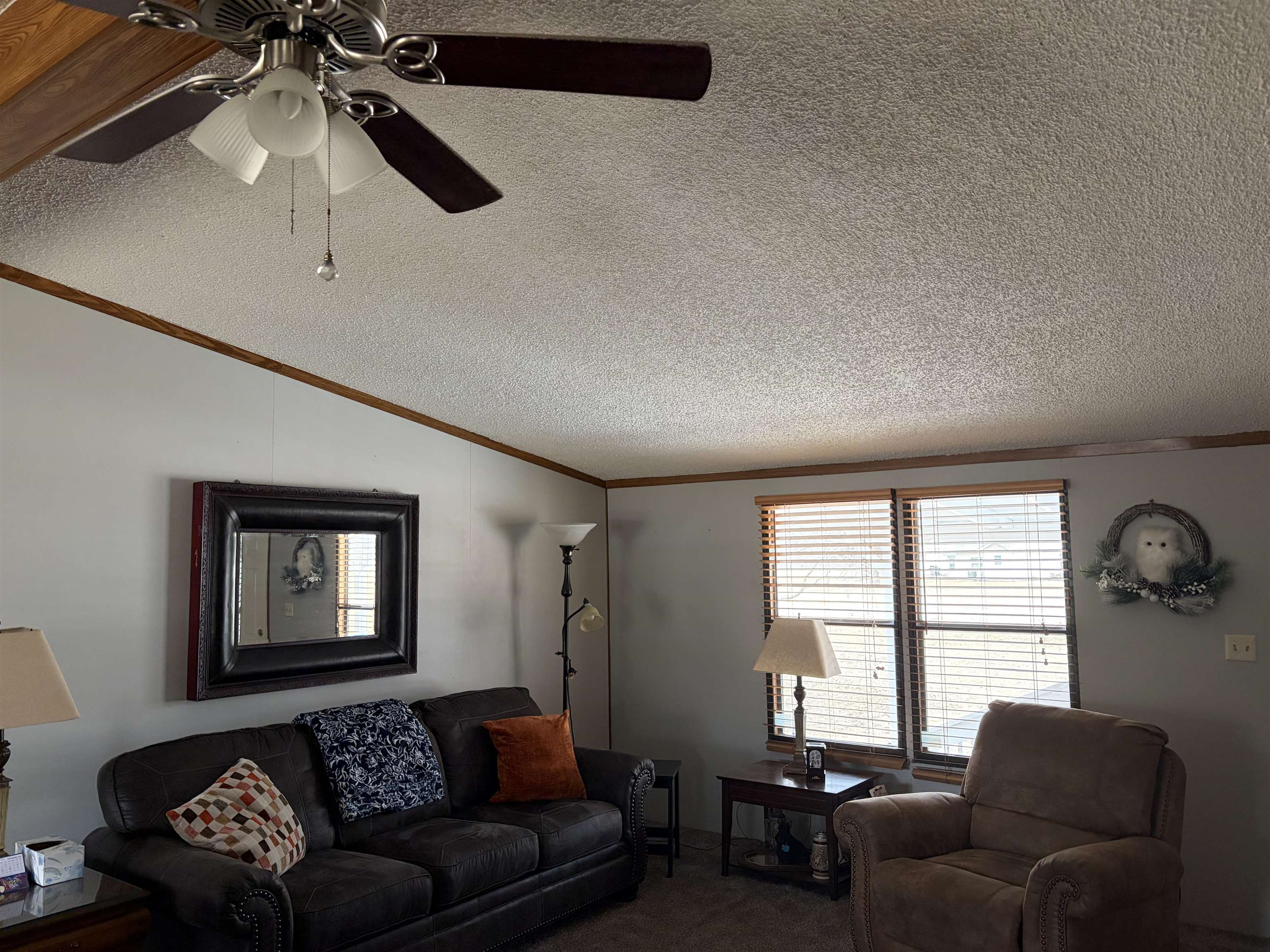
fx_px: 954
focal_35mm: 26
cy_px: 476
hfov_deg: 67.3
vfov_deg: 53.1
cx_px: 635
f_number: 1.6
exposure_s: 1/60
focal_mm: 5.96
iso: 320
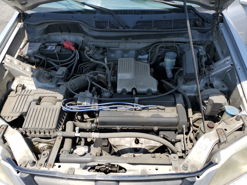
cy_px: 92
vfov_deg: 53.1
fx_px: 186
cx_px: 124
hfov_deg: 67.3
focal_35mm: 26
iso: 50
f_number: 1.5
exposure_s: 1/1667
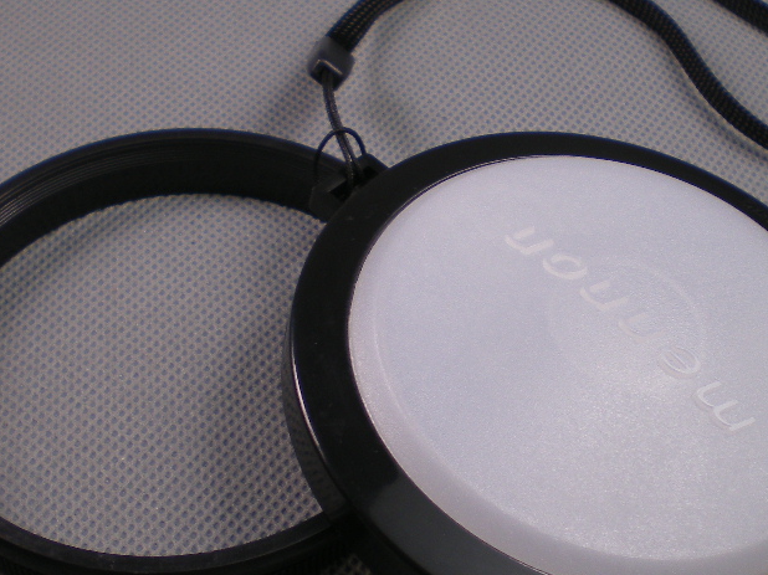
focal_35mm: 63
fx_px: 1397
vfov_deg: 23.3
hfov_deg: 30.7
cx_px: 403
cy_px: 277
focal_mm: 6.3
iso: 64
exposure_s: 1/100
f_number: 3.1
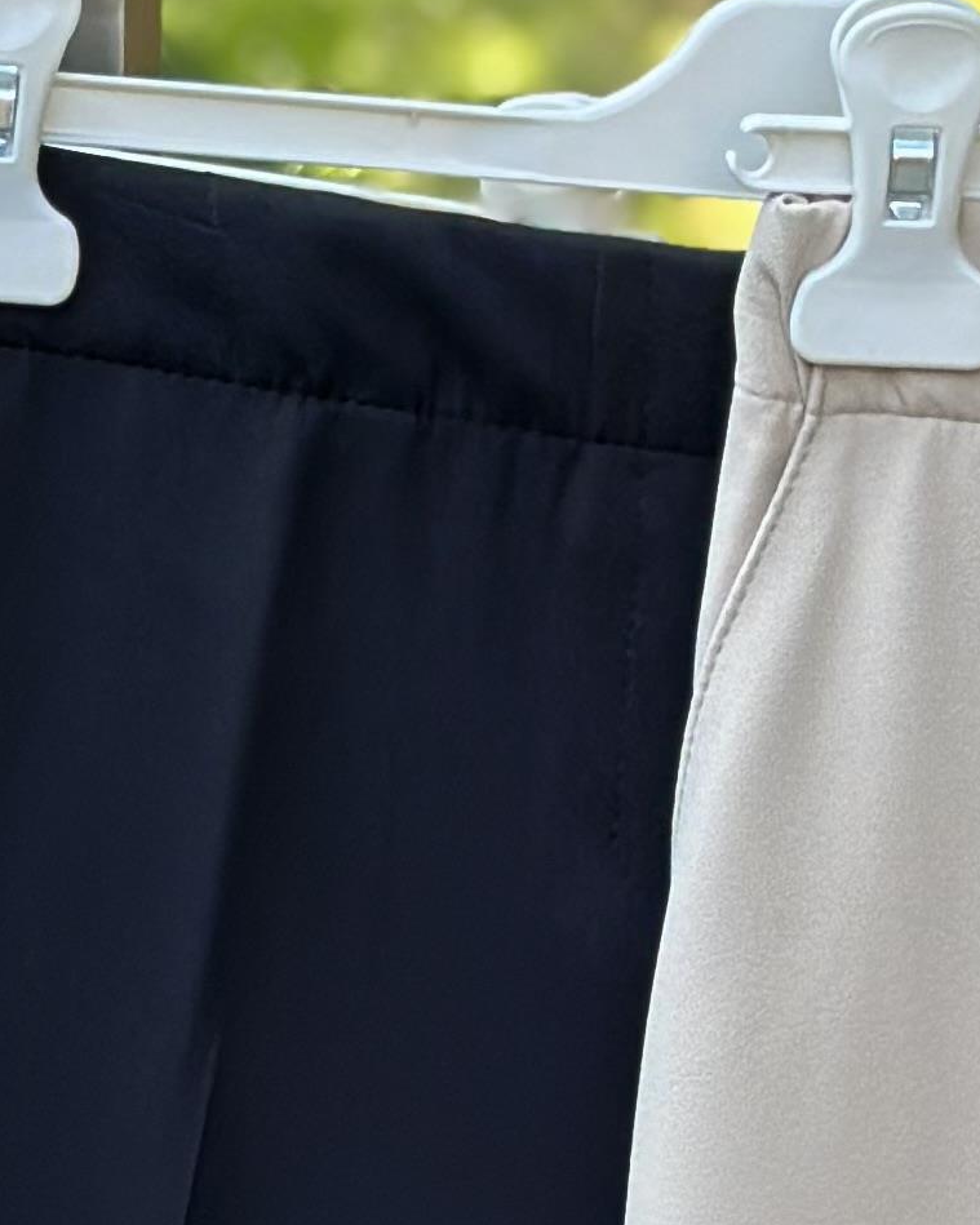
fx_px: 7216
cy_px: 856
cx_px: -612
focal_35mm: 199
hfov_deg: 7.6
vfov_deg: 9.7
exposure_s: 1/279
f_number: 1.78
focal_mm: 6.86
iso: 80
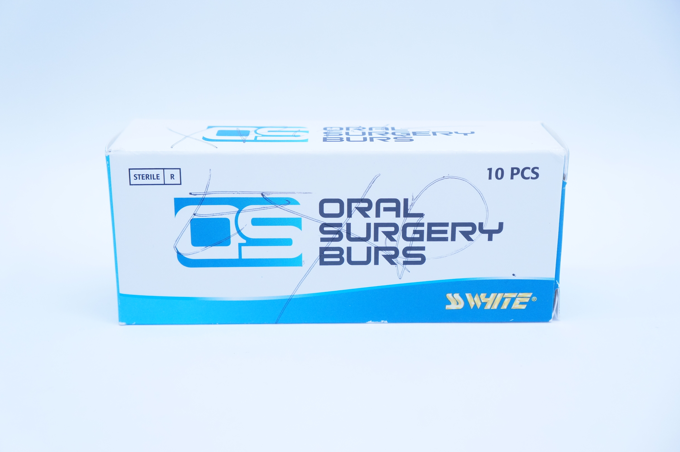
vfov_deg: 26.4
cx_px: 340
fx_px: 962
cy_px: 226
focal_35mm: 51
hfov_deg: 38.9
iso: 800
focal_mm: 34
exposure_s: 1/200
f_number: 5
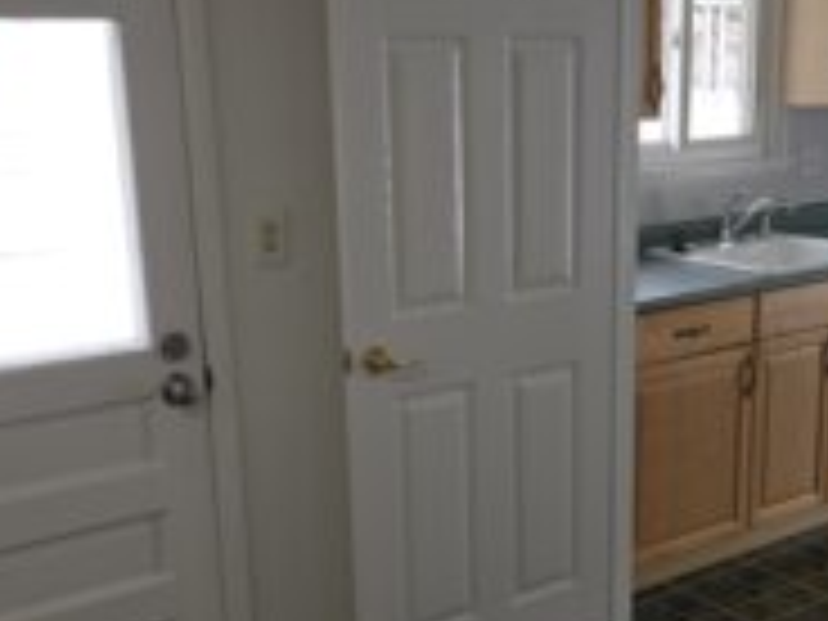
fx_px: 1196
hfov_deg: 38.0
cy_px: 351
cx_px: 500
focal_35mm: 50
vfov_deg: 29.1
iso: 50
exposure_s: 1/120
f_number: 1.8
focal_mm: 5.4
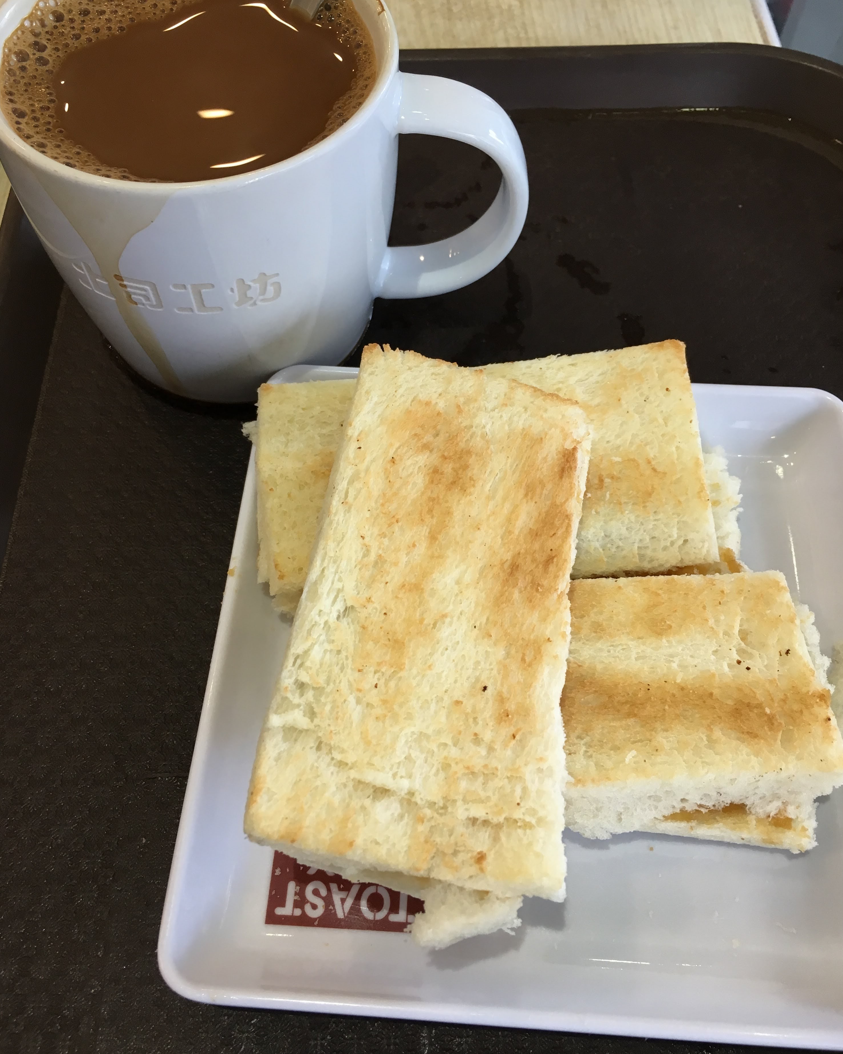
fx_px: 967
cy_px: 499
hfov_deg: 47.1
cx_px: 414
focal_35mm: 31
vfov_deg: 57.2
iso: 32
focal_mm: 4.15
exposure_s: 1/33
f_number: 2.2
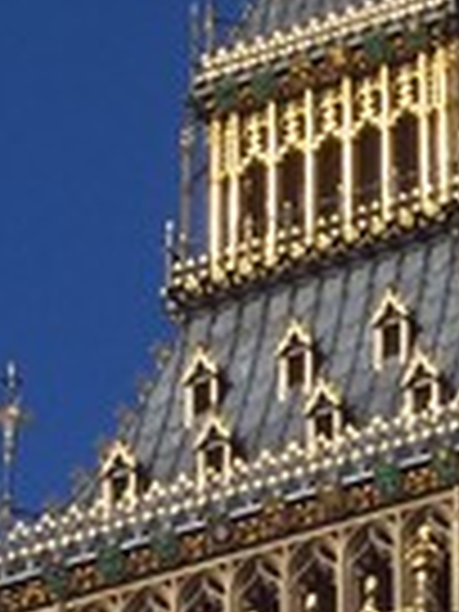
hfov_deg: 4.1
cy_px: 540
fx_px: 6382
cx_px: 297
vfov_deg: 5.5
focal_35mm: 361
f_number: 9.5
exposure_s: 1/350
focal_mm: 16.8
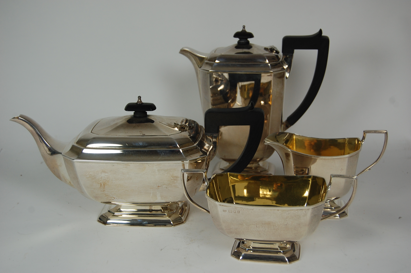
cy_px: 136
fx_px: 650
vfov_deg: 23.7
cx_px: 206
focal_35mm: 57
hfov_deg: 35.1
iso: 250
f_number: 5.6
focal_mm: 38
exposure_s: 1/125
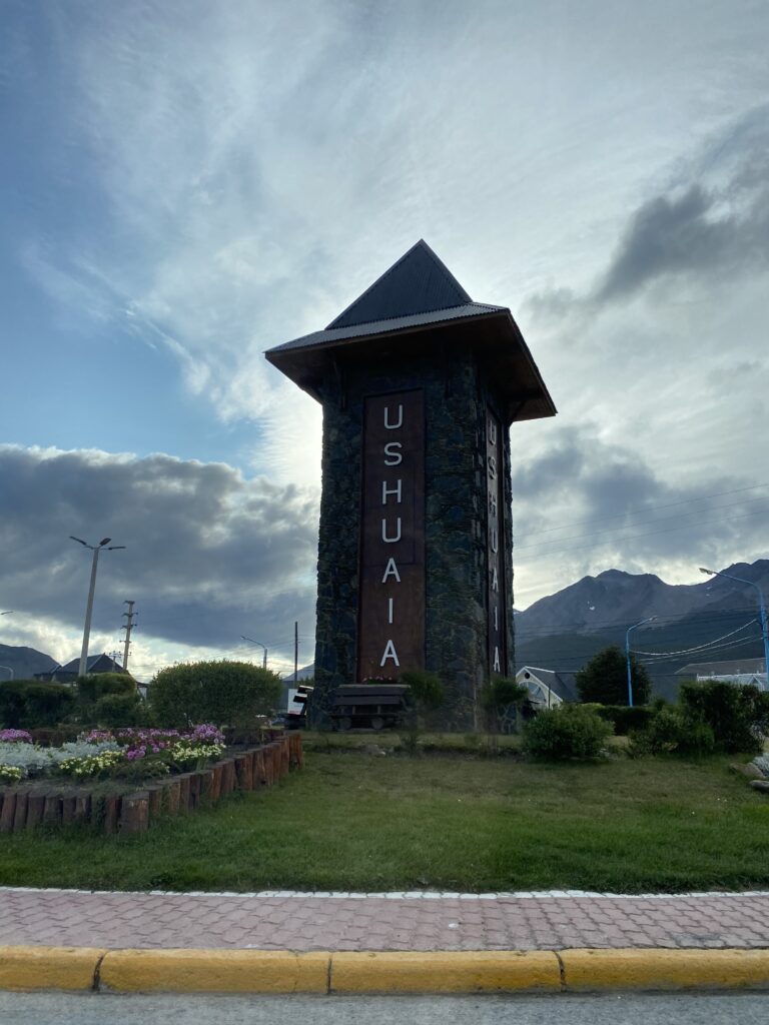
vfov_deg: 67.3
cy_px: 512
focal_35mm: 26
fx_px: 770
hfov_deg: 53.1
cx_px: 384
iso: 32
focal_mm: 4.25
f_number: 1.8
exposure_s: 1/1754
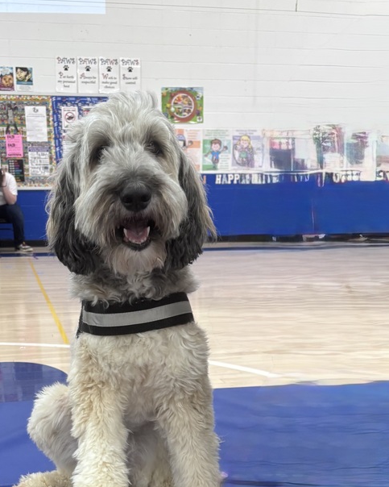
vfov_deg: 40.7
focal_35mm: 43
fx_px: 619
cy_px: 404
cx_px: 128
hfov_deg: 34.5
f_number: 1.6
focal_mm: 5.96
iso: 125
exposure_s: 1/120
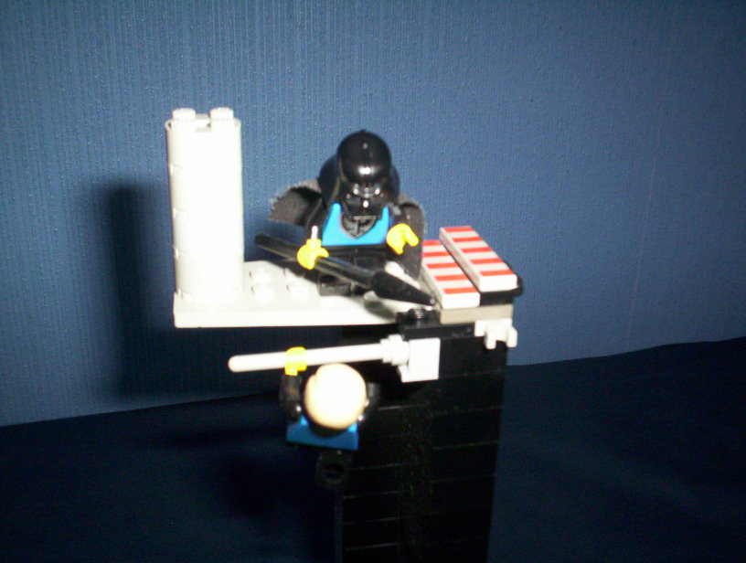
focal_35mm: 38
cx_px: 373
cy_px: 282
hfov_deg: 48.9
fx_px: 821
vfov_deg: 37.9
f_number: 4.5
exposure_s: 1/60
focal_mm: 4.99
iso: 140
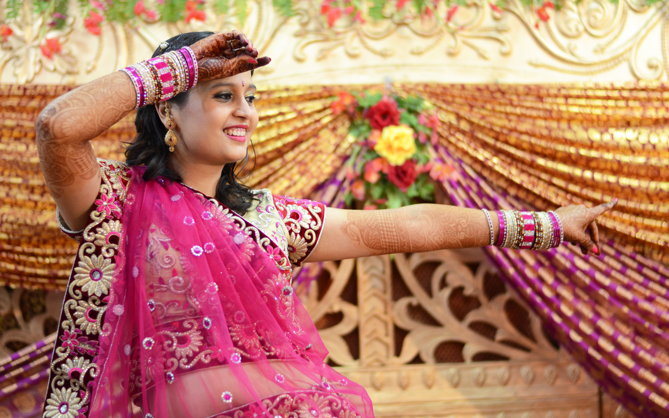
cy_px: 202
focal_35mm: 77
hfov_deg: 26.8
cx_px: 332
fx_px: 1404
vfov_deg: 16.9
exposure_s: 1/200
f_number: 1.8
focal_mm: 50
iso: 800
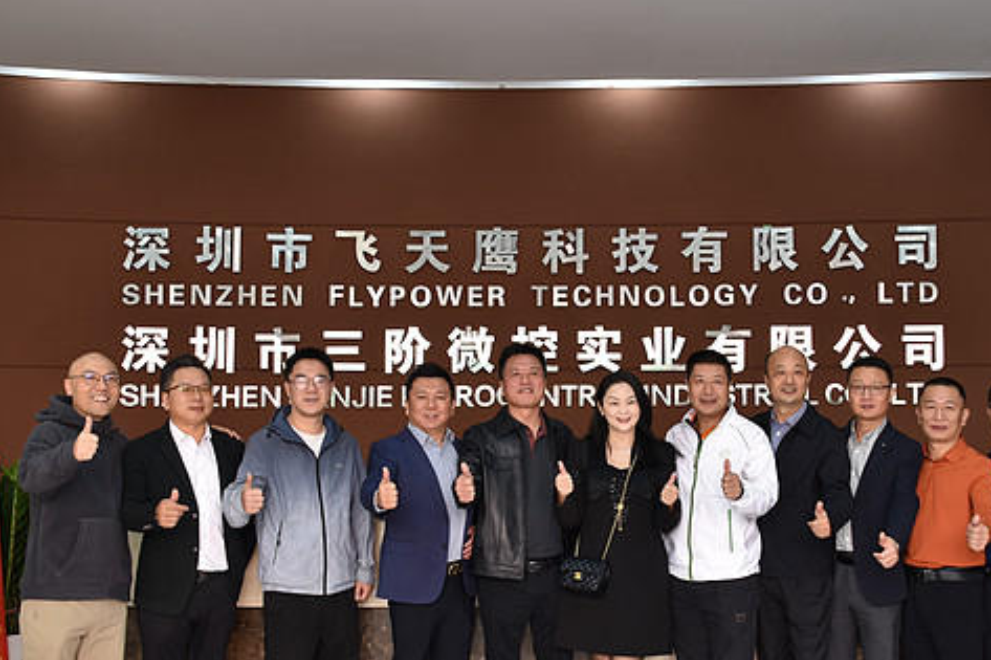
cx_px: 576
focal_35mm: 40
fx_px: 1101
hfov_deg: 48.3
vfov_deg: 33.3
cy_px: 378
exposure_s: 1/30
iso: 160
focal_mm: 18
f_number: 3.5
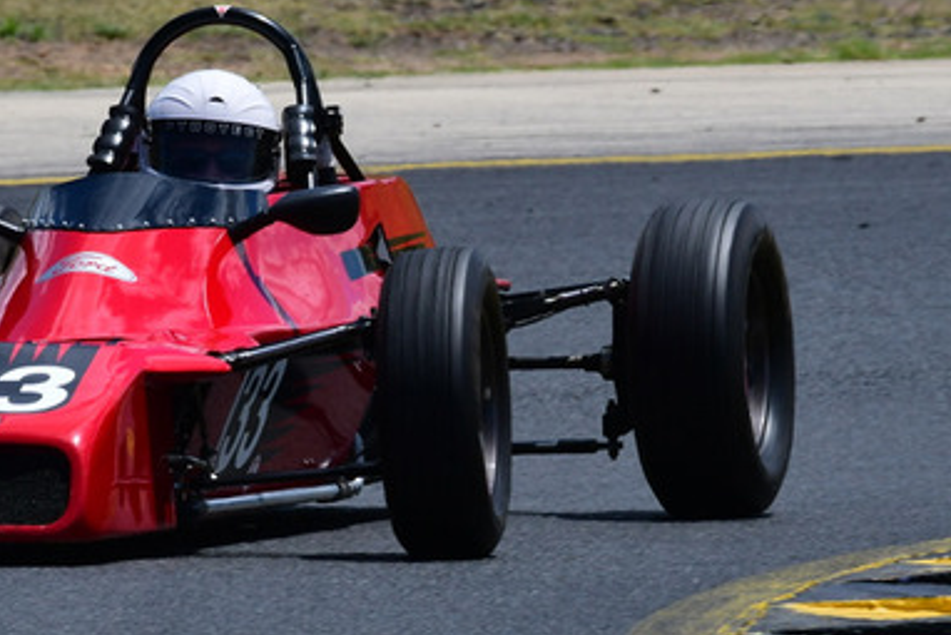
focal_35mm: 1255
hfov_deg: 1.6
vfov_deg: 1.1
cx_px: 294
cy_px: 184
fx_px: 33164
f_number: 13
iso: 320
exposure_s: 1/640
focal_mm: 400
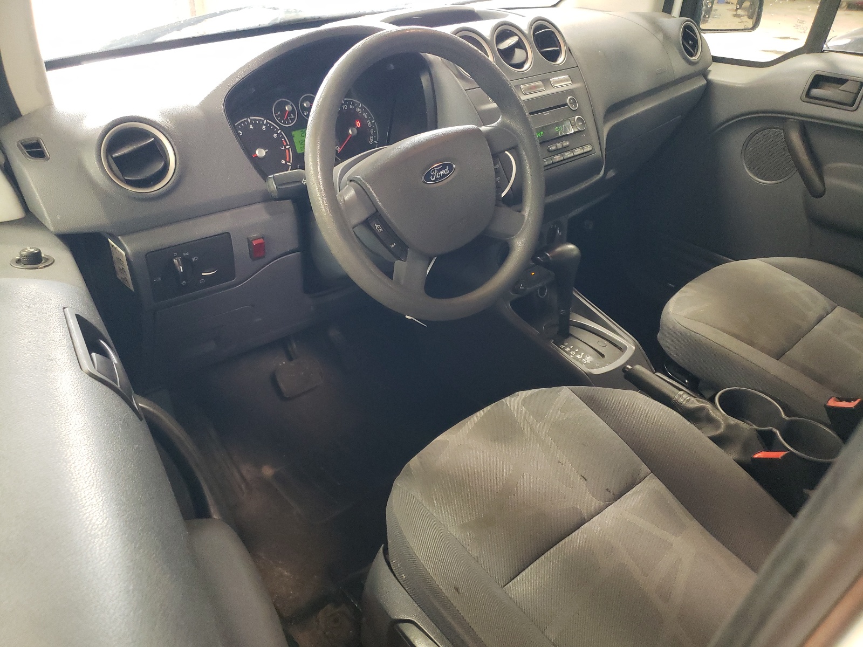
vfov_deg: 53.1
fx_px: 648
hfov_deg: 67.3
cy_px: 324
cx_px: 432
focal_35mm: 26
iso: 326
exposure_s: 1/60.2
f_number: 1.5
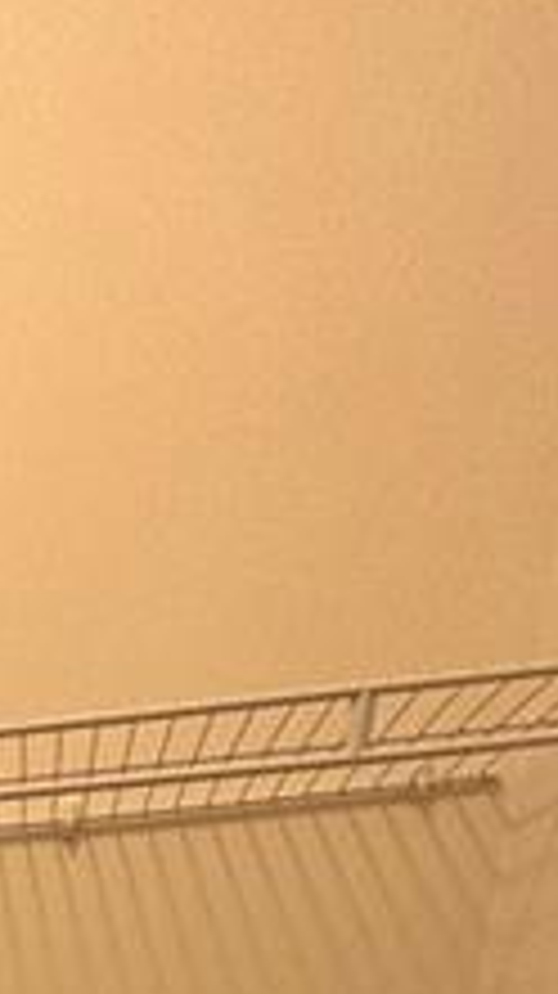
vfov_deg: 25.5
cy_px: 1597
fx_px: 1397
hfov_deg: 17.3
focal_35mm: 53
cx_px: -513
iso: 100
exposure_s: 1/120
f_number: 2.2
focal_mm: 2.22
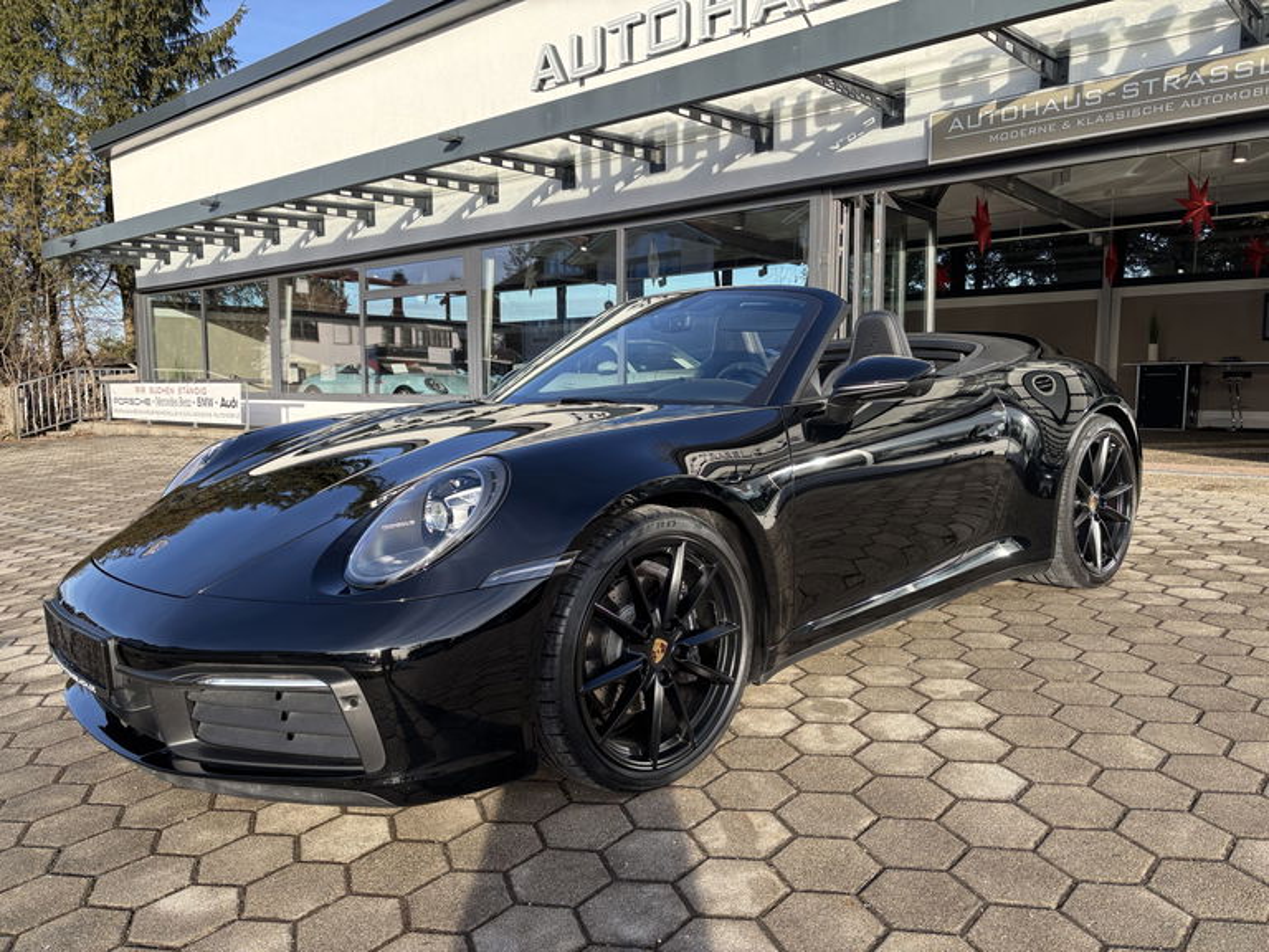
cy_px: 476
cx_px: 634
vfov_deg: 53.1
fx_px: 953
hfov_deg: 67.3
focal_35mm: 26
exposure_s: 1/763
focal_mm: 5.96
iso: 50
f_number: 1.6
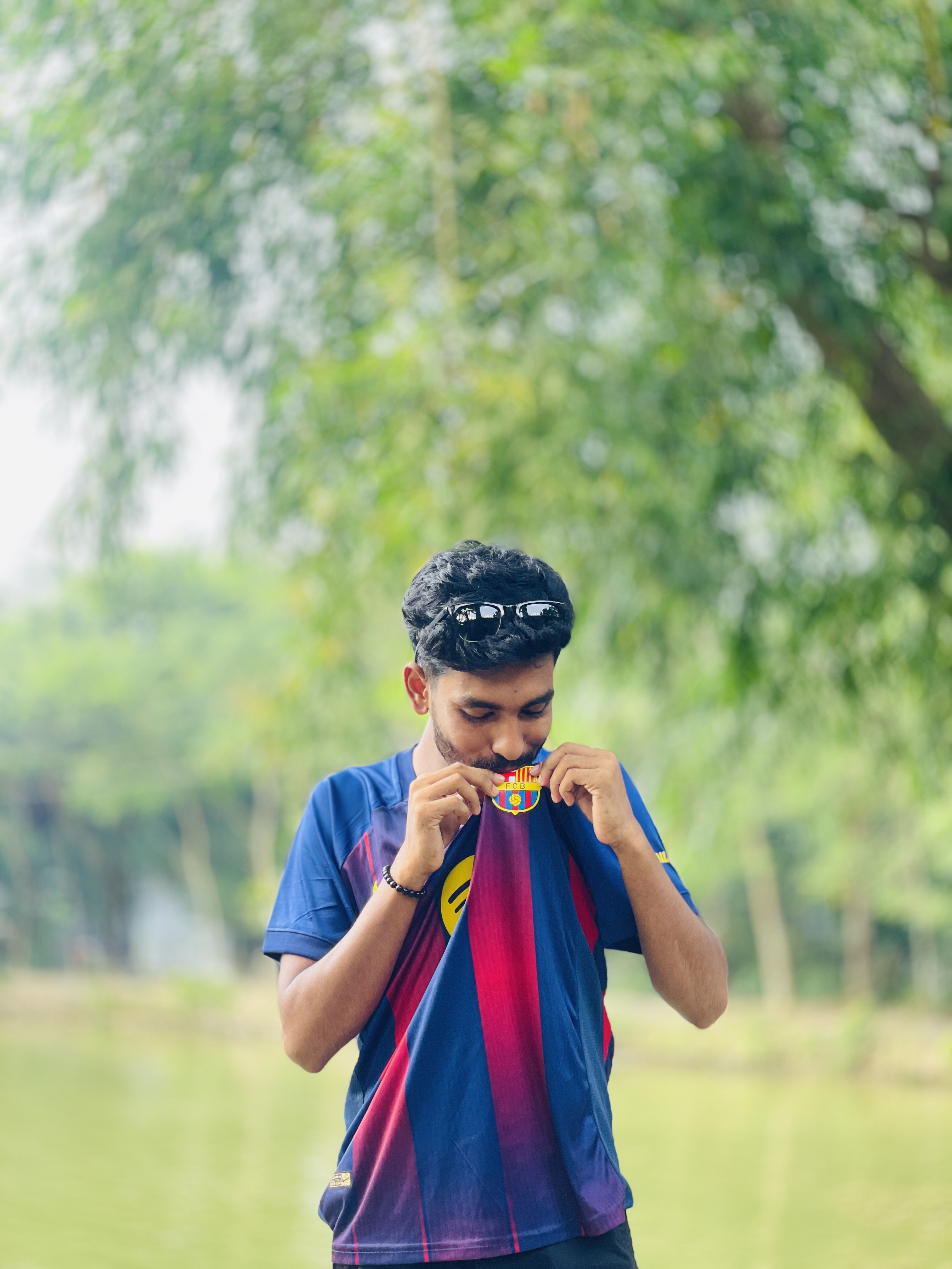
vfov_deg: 36.8
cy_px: 634
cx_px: 476
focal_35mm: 52
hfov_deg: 28.0
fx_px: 1907
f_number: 2
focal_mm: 6
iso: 100
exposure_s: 1/122
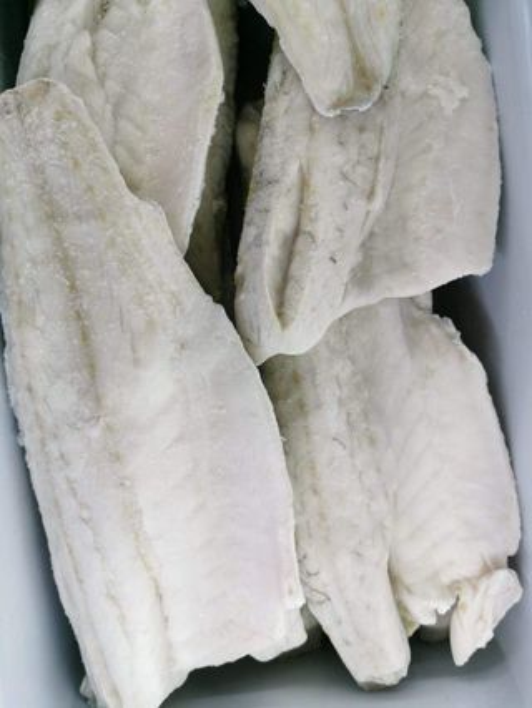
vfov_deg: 65.3
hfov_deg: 51.4
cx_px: 266
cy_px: 354
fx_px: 553
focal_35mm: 27
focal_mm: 5.56
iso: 50
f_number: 1.6
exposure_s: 1/349
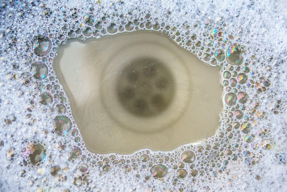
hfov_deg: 43.6
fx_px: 359
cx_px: 144
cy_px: 96
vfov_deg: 29.9
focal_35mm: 45
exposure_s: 1/60
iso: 640
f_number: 1.6
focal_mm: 30
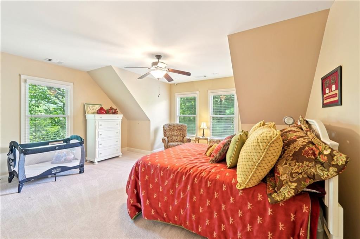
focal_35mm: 14
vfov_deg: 81.1
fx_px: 140
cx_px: 180
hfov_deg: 104.3
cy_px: 120
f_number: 8
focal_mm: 14
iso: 320
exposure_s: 1/2
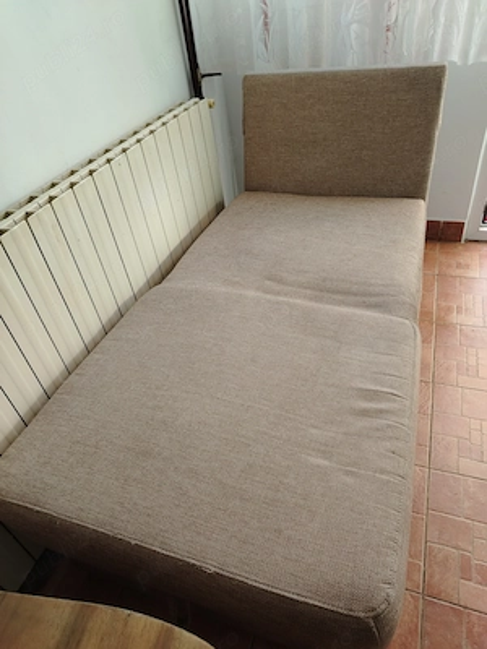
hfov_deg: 56.8
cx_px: 244
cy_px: 324
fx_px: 450
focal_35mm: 24
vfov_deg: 71.6
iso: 363
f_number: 1.75
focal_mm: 5.25
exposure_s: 1/50
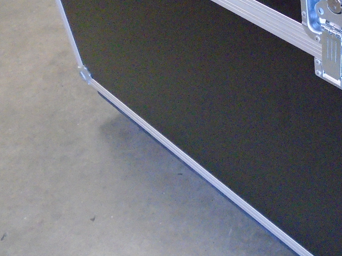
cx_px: 340
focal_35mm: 62
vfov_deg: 23.3
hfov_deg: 29.2
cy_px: 48
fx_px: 612
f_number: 3.2
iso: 800
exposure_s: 1/60
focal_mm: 4.6
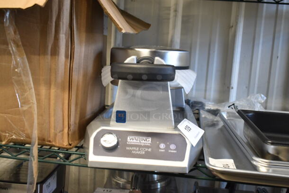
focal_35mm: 38
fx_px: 301
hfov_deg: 51.2
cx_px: 144
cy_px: 96
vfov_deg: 35.6
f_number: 4
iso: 900
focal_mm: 25
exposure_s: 1/40
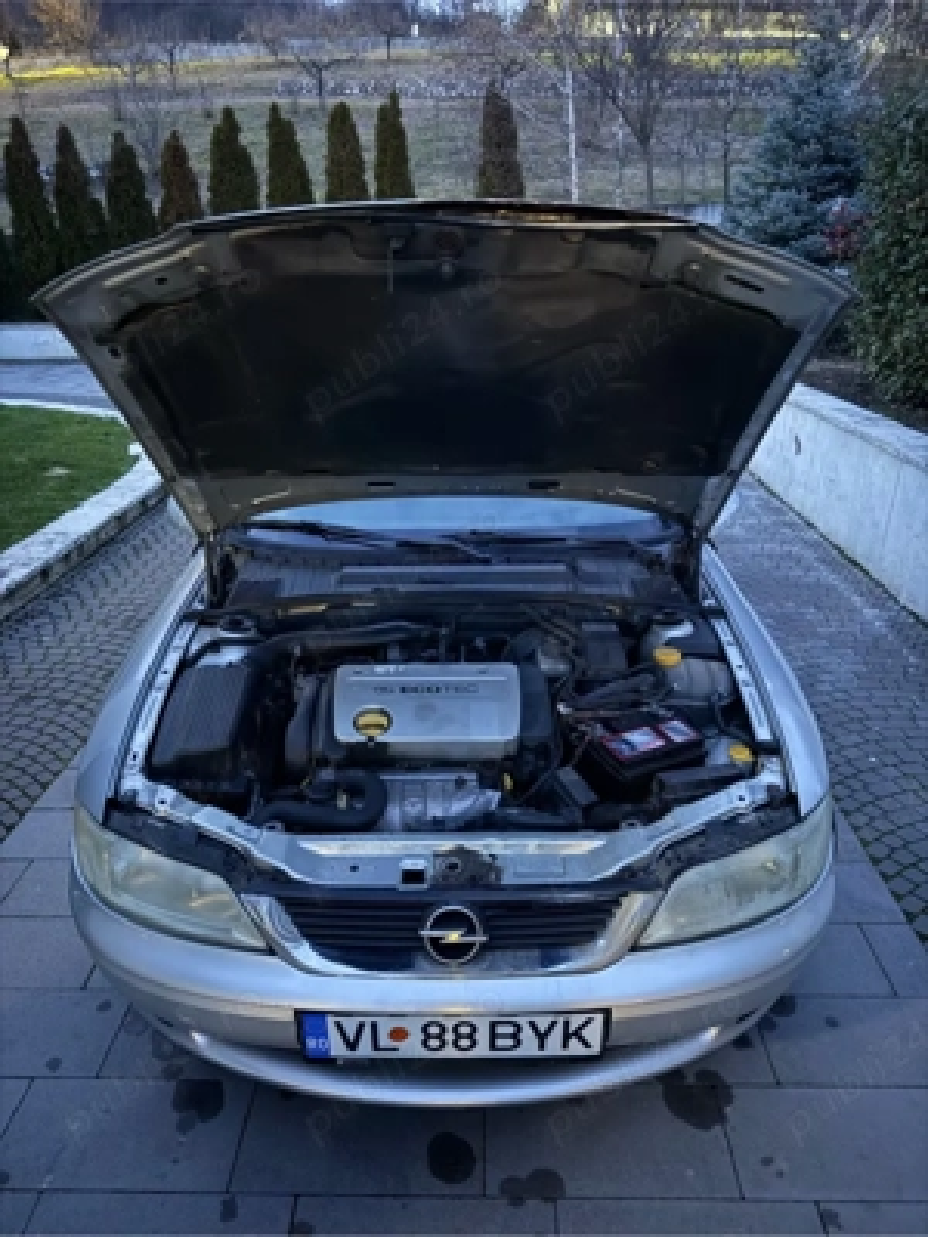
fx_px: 858
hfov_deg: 56.8
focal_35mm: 24
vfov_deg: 71.6
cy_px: 618
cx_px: 464
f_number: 1.78
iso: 2000
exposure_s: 1/5
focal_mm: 6.76
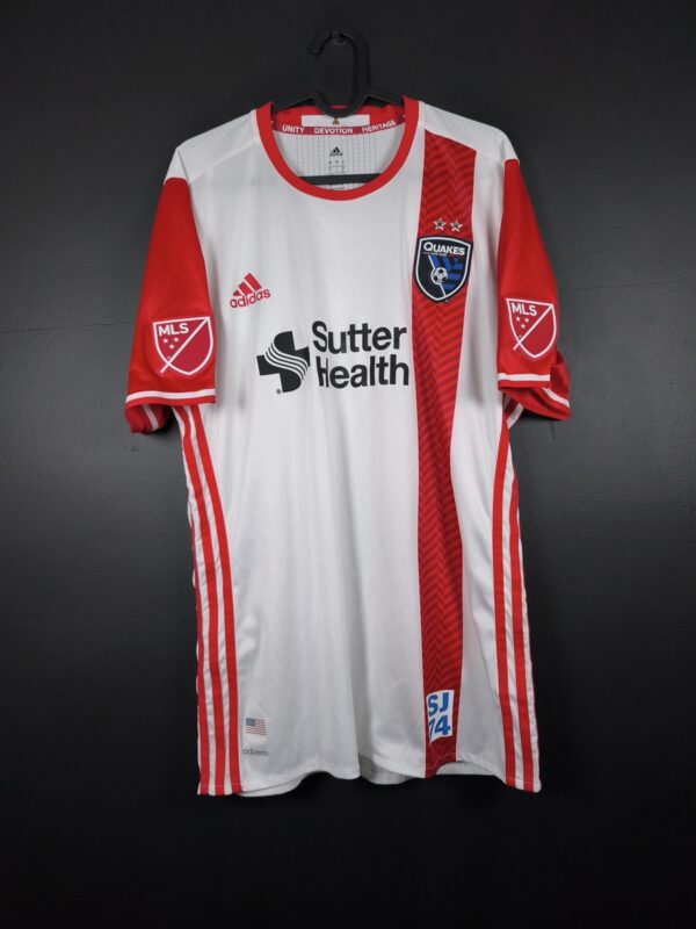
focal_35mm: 23
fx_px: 617
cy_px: 464
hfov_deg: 58.9
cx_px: 348
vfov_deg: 73.9
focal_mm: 6.57
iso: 400
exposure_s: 1/160
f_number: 1.6
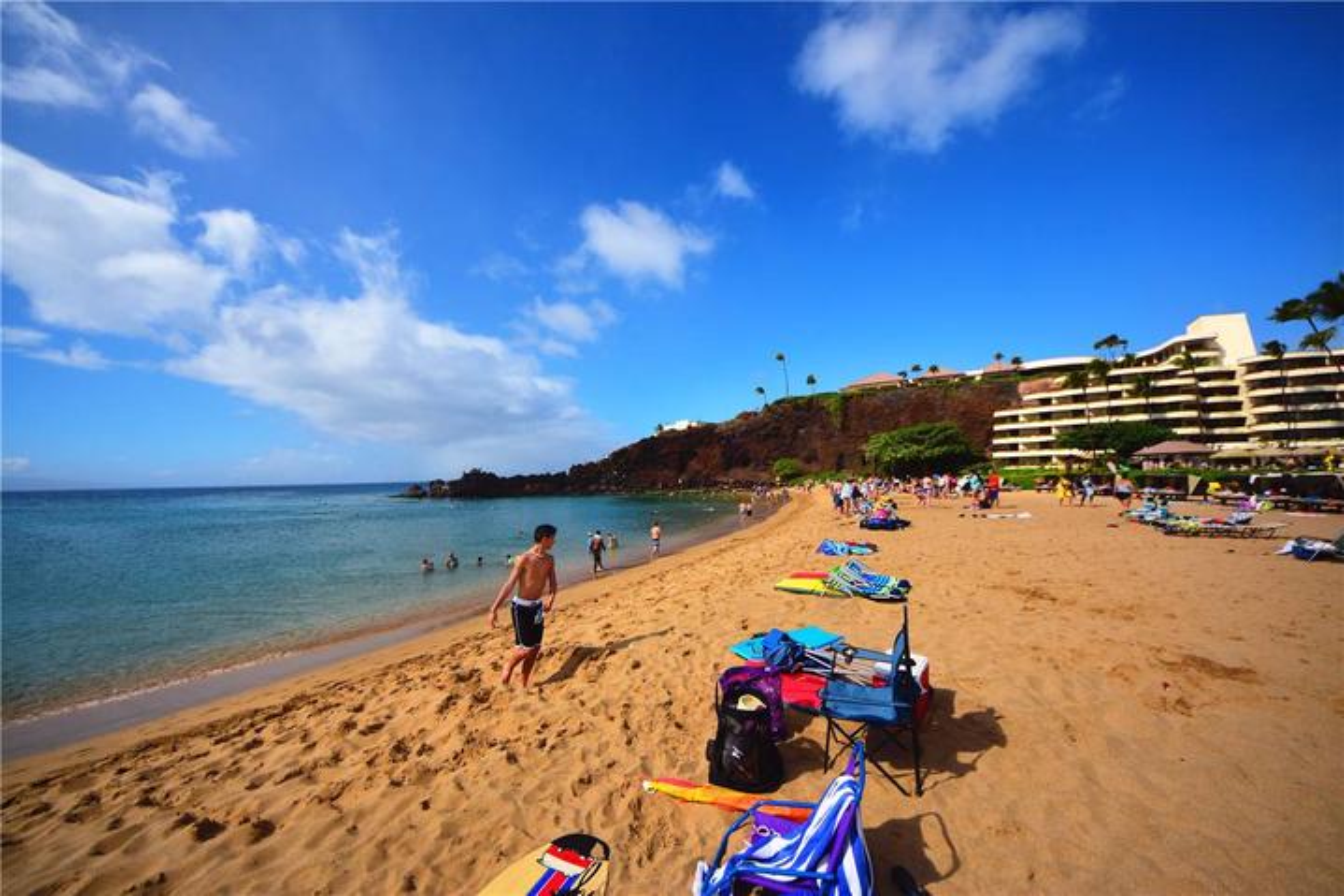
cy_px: 448
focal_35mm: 12
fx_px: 448
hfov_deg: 112.6
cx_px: 672
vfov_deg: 90.0
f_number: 4.5
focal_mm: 8
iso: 200
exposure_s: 1/2500
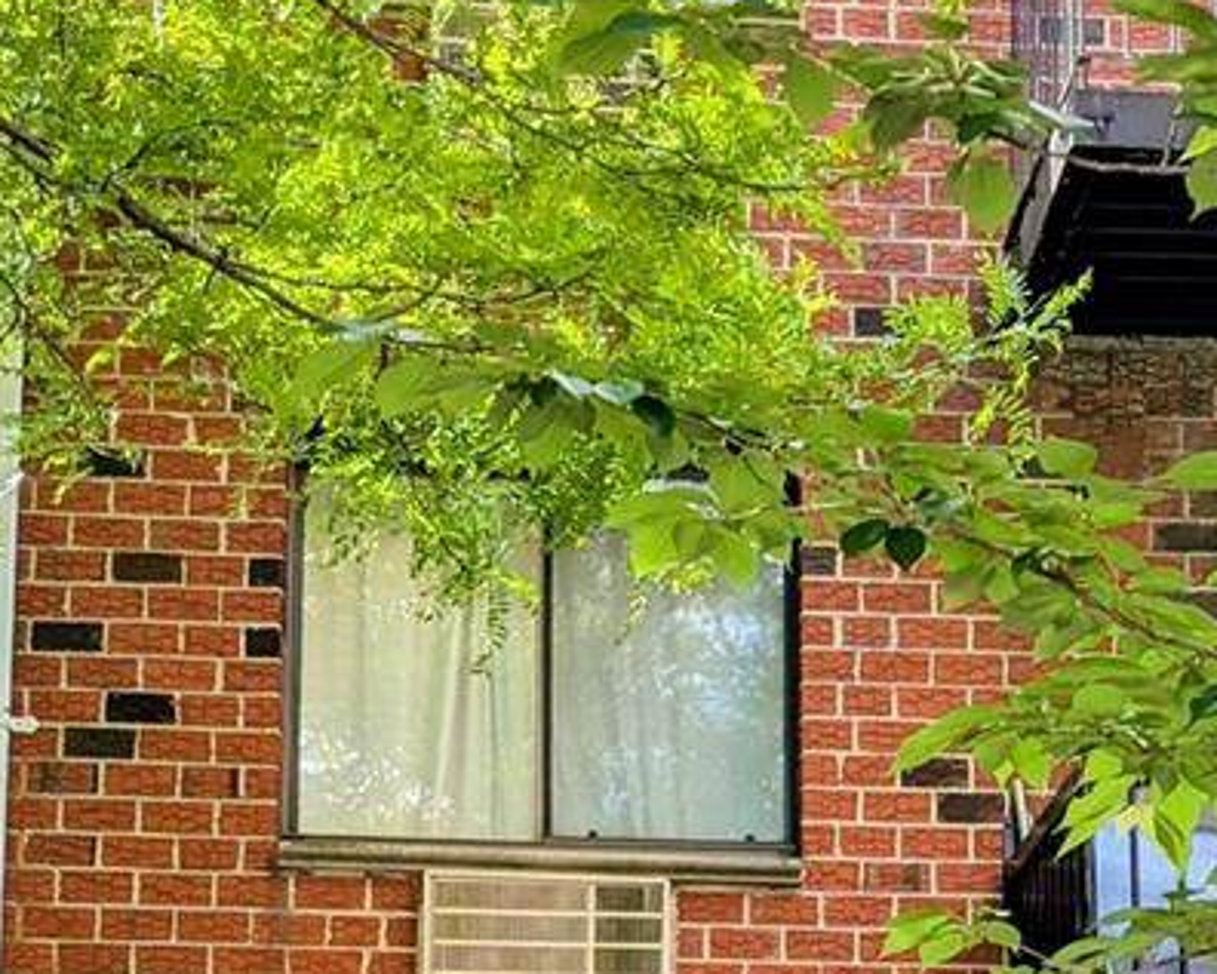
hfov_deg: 21.0
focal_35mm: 91
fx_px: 3278
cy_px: 1140
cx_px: 733
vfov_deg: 16.3
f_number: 1.85
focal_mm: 6.81
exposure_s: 1/976
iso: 40
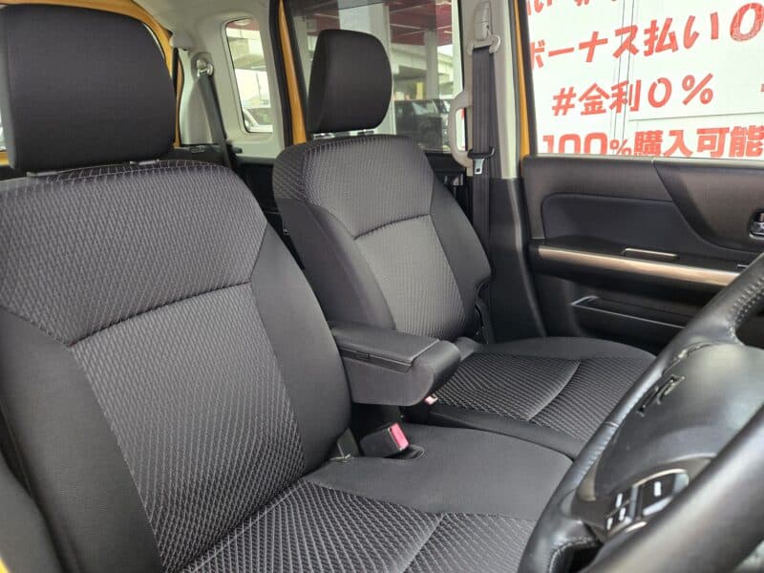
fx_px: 508
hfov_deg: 73.9
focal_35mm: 23
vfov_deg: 58.9
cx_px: 382
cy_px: 286
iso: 320
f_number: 1.8
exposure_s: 1/100
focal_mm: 5.4
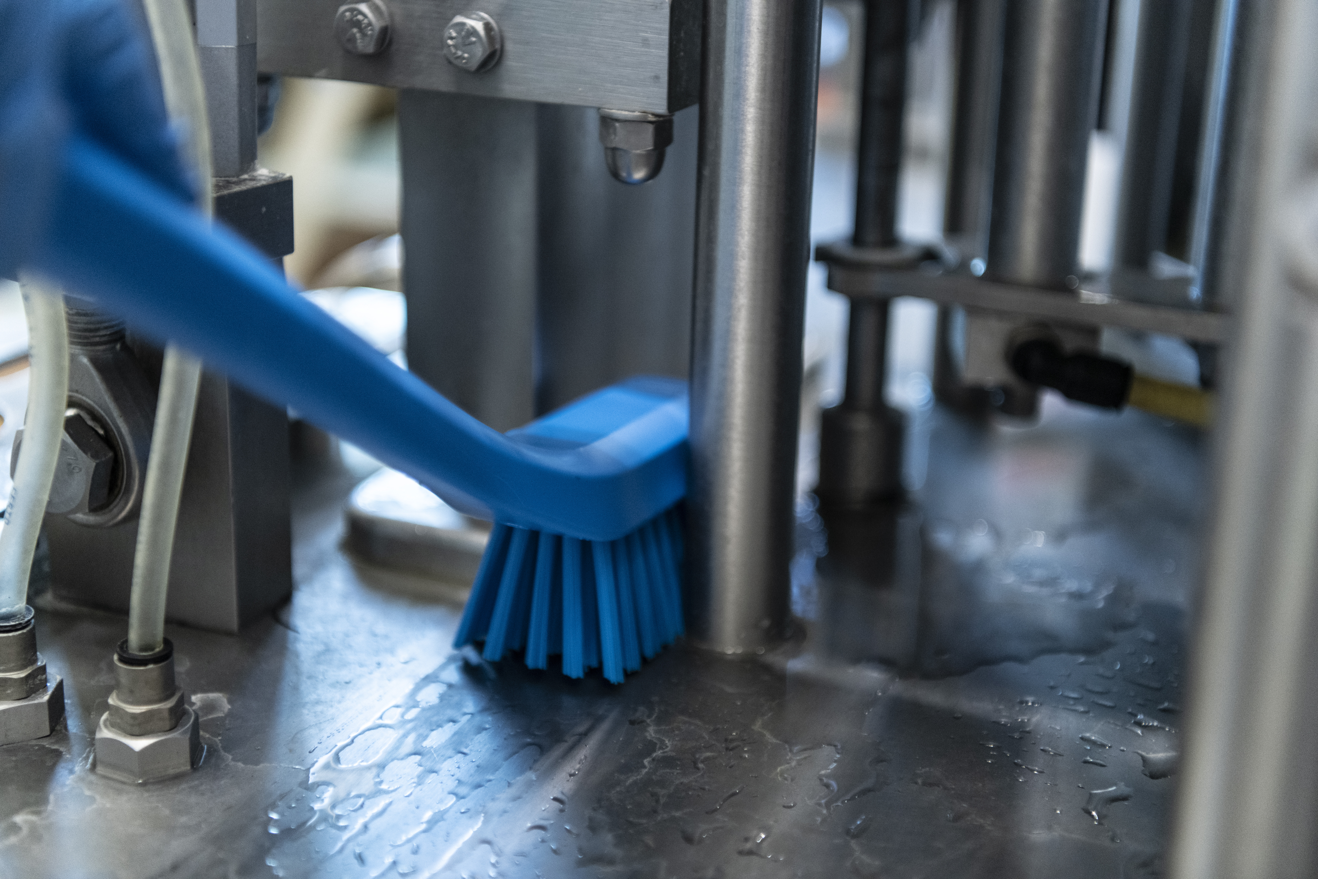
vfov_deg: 24.2
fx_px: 2050
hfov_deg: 35.6
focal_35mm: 56
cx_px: 659
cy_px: 440
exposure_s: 1/100
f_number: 2.8
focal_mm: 56
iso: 1600
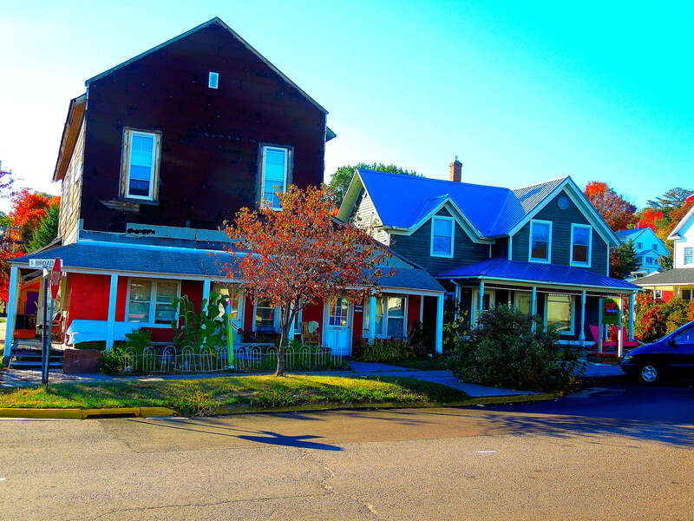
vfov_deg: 36.8
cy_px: 260
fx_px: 782
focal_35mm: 39
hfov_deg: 47.9
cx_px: 347
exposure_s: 1/320
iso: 100
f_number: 3.8
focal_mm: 7
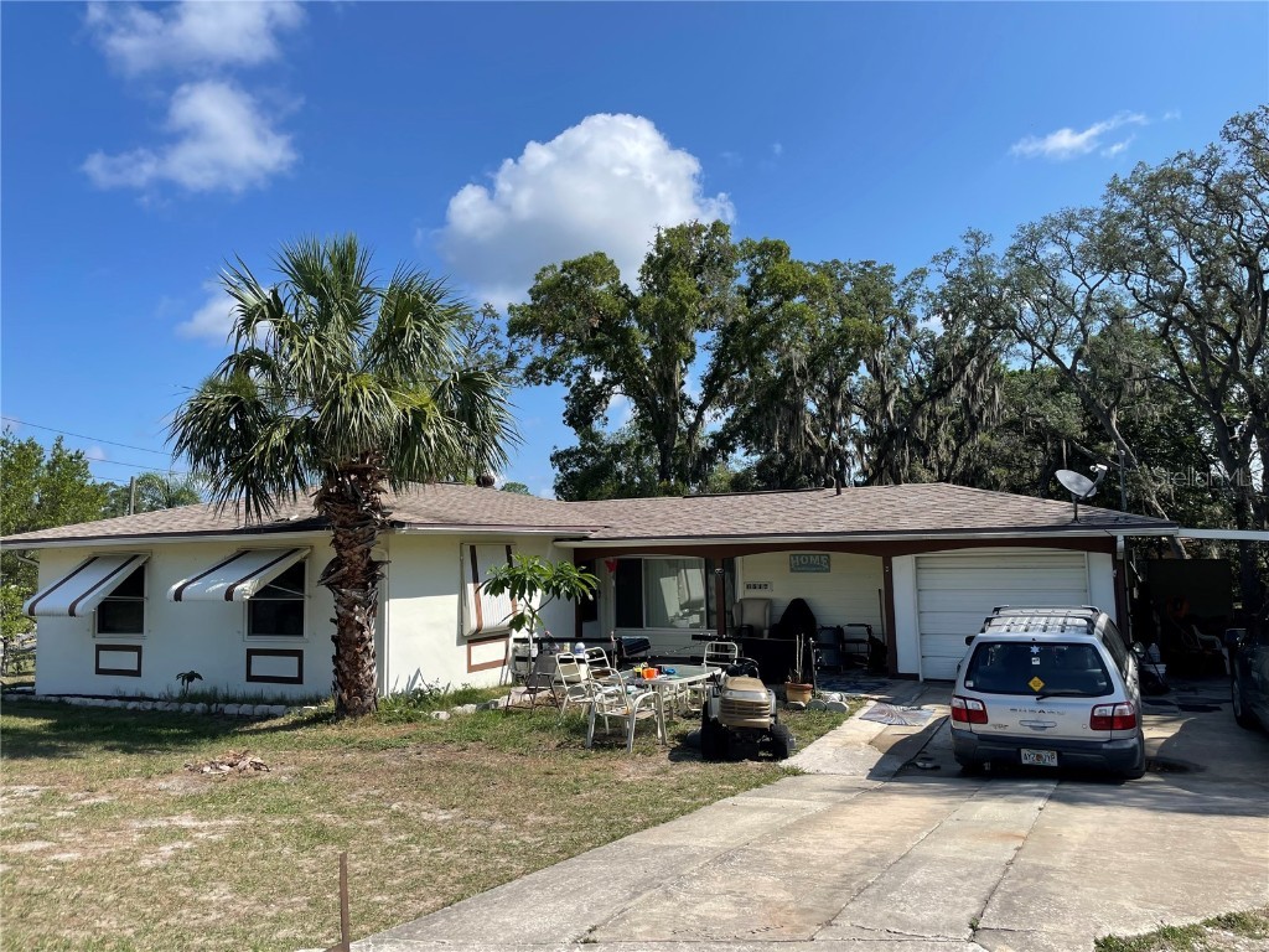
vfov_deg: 53.1
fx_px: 953
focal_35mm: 26
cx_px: 634
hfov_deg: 67.3
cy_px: 476
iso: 32
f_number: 1.6
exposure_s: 1/3205
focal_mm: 4.2
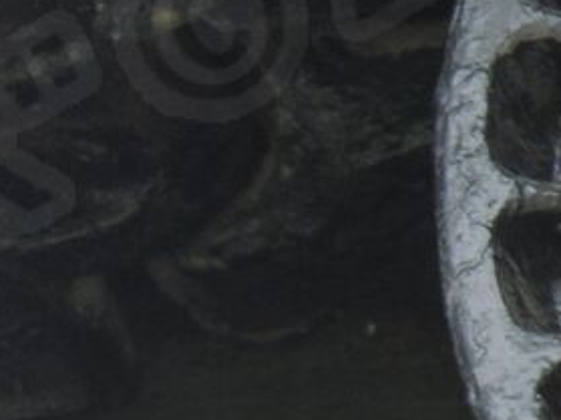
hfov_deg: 1.9
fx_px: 16928
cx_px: -332
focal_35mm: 1045
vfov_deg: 1.4
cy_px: 342
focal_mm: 41.1
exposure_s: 1/100
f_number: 4.2
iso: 50
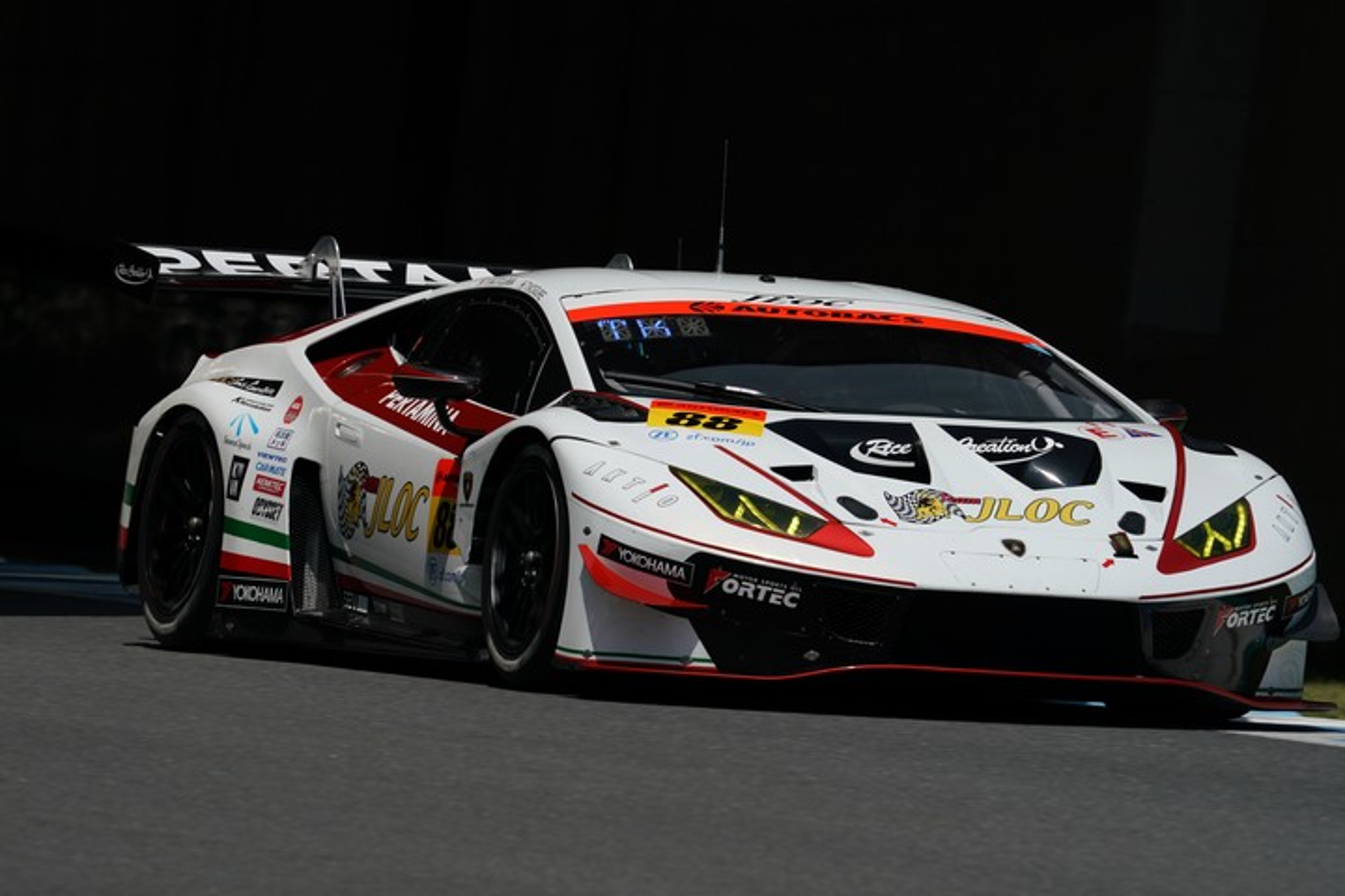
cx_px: 672
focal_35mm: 481
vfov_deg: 2.9
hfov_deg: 4.3
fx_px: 17969
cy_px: 448
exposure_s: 1/800
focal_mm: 481
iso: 200
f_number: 11
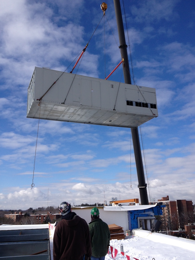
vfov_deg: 52.6
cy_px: 130
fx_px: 263
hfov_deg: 40.7
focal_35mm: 35
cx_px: 98
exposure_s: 1/2513
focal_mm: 4.28
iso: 50
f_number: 2.4
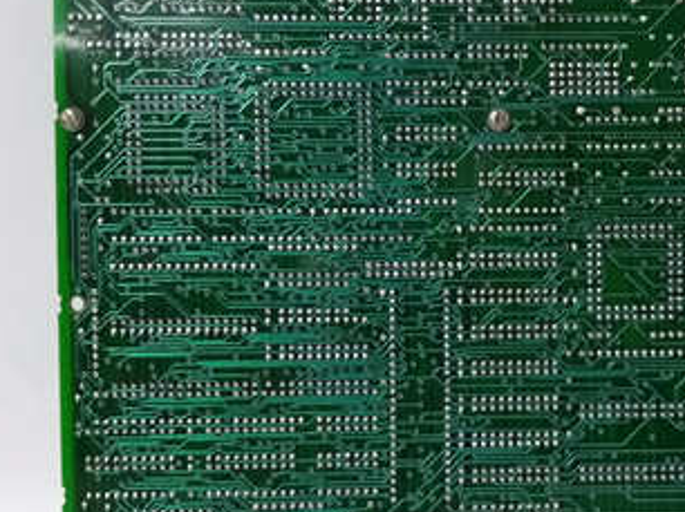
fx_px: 1048
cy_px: 275
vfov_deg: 27.5
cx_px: 555
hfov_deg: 35.0
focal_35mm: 53
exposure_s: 1/33
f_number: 2
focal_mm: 3.79
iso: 805
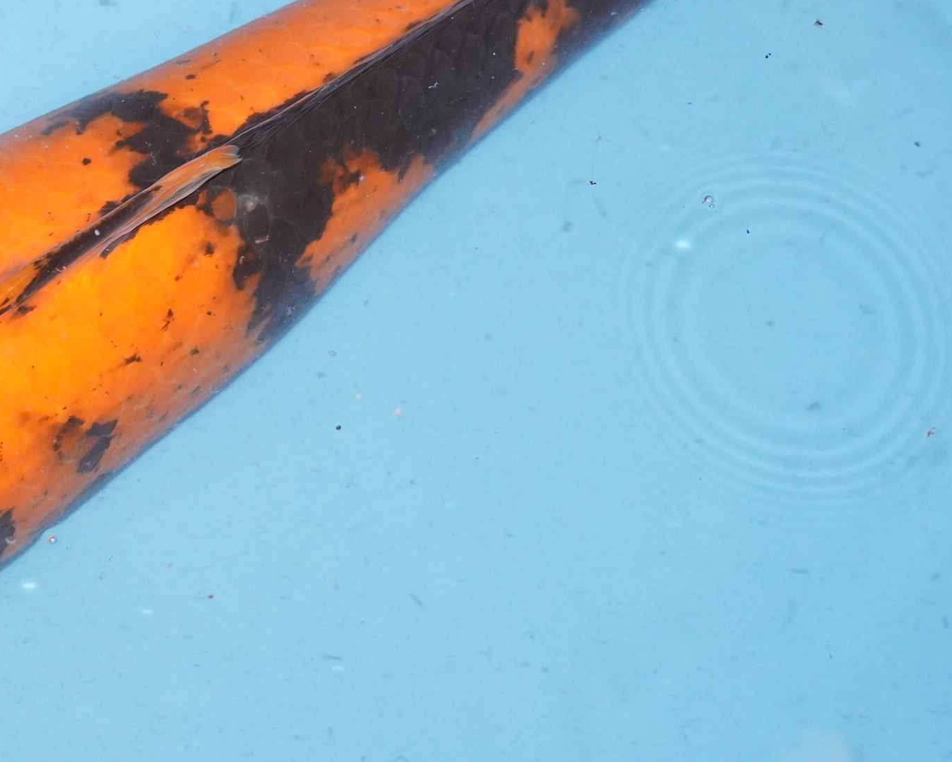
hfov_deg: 16.0
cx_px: 48
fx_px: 3324
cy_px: 343
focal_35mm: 118
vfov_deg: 13.1
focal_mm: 38
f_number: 4.5
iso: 2000
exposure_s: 1/160
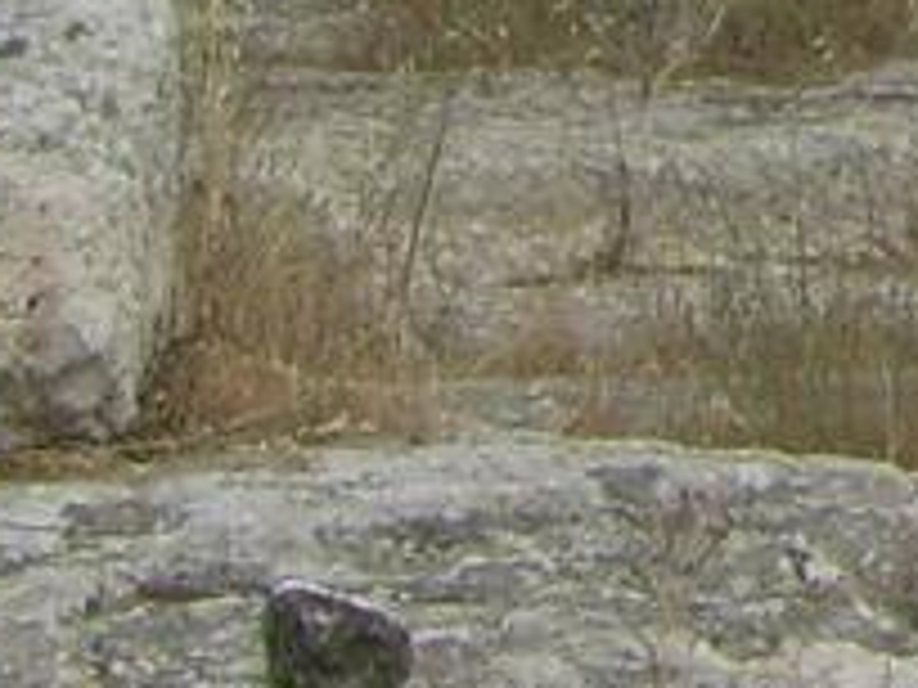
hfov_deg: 6.0
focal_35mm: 320
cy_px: -1637
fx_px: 8486
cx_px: 2169
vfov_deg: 4.4
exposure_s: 1/297
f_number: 6.4
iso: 50
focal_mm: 8.25
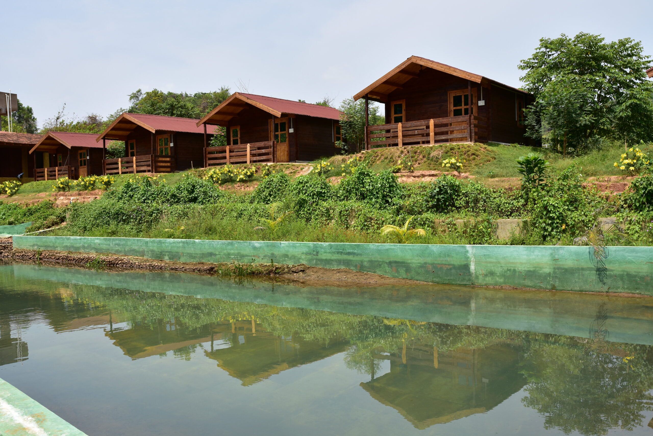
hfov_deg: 57.2
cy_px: 218
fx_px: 599
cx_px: 326
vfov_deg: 40.0
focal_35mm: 33
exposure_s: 1/320
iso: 125
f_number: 9
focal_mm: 22
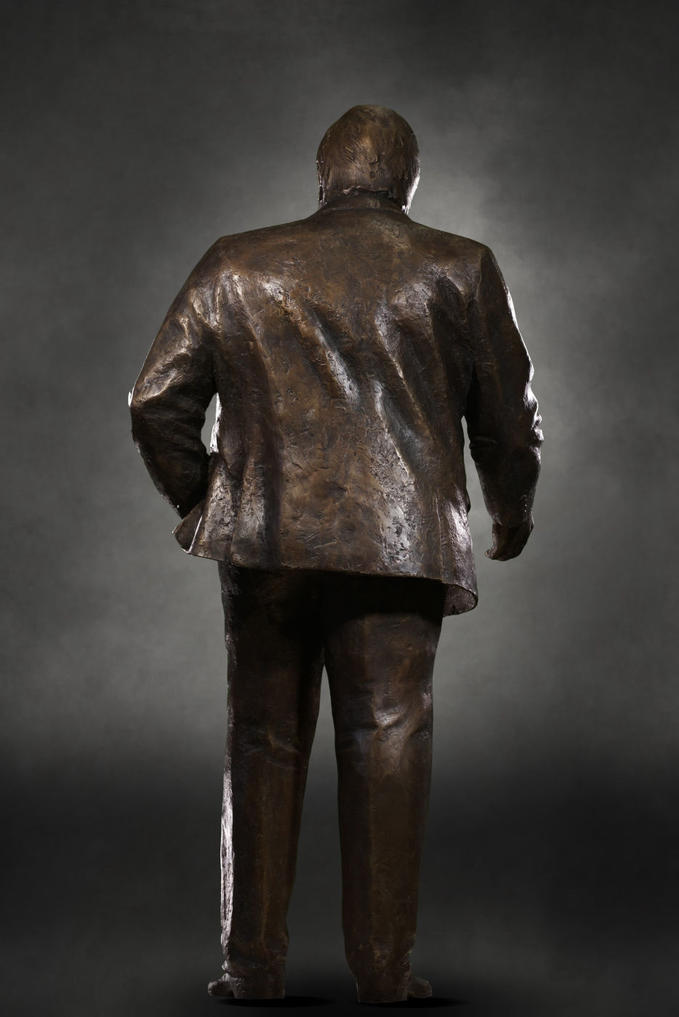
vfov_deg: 21.5
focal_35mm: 95
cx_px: 340
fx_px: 2686
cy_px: 508
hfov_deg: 14.4
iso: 2000
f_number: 7.1
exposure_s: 1/100
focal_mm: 95
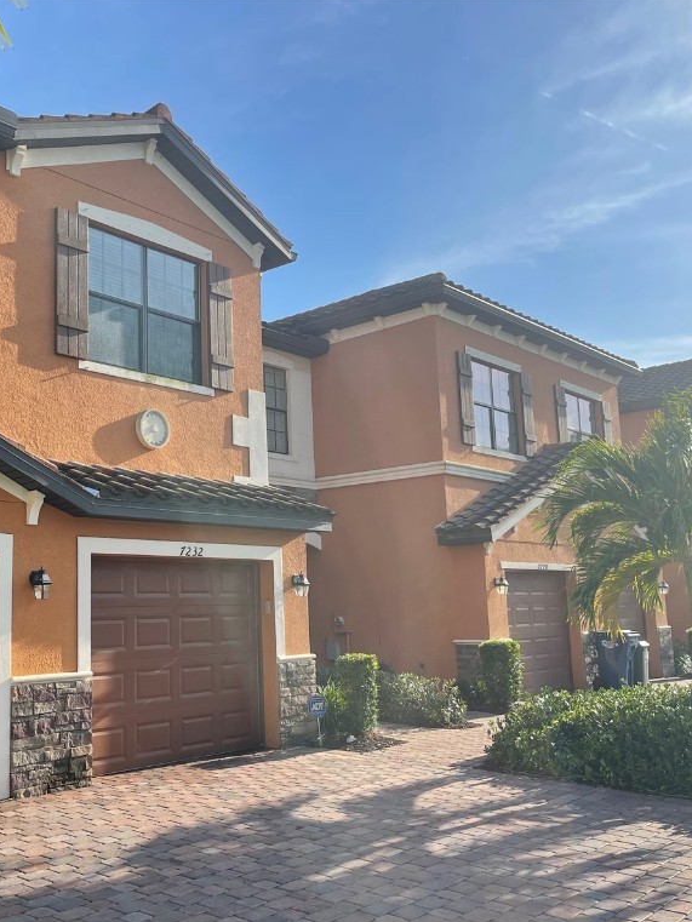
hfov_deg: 40.0
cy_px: 460
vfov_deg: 52.6
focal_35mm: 35
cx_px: 208
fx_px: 933
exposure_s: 1/2924
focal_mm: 5.1
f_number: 1.6
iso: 32
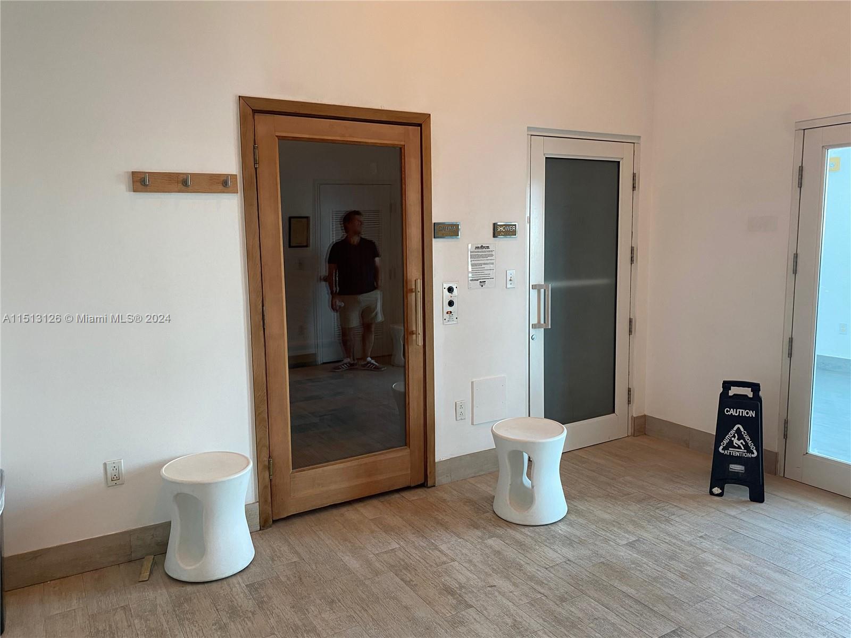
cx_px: 426
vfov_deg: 53.1
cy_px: 319
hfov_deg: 67.3
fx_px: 639
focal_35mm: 26
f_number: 1.8
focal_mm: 4.25
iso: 160
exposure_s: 1/60
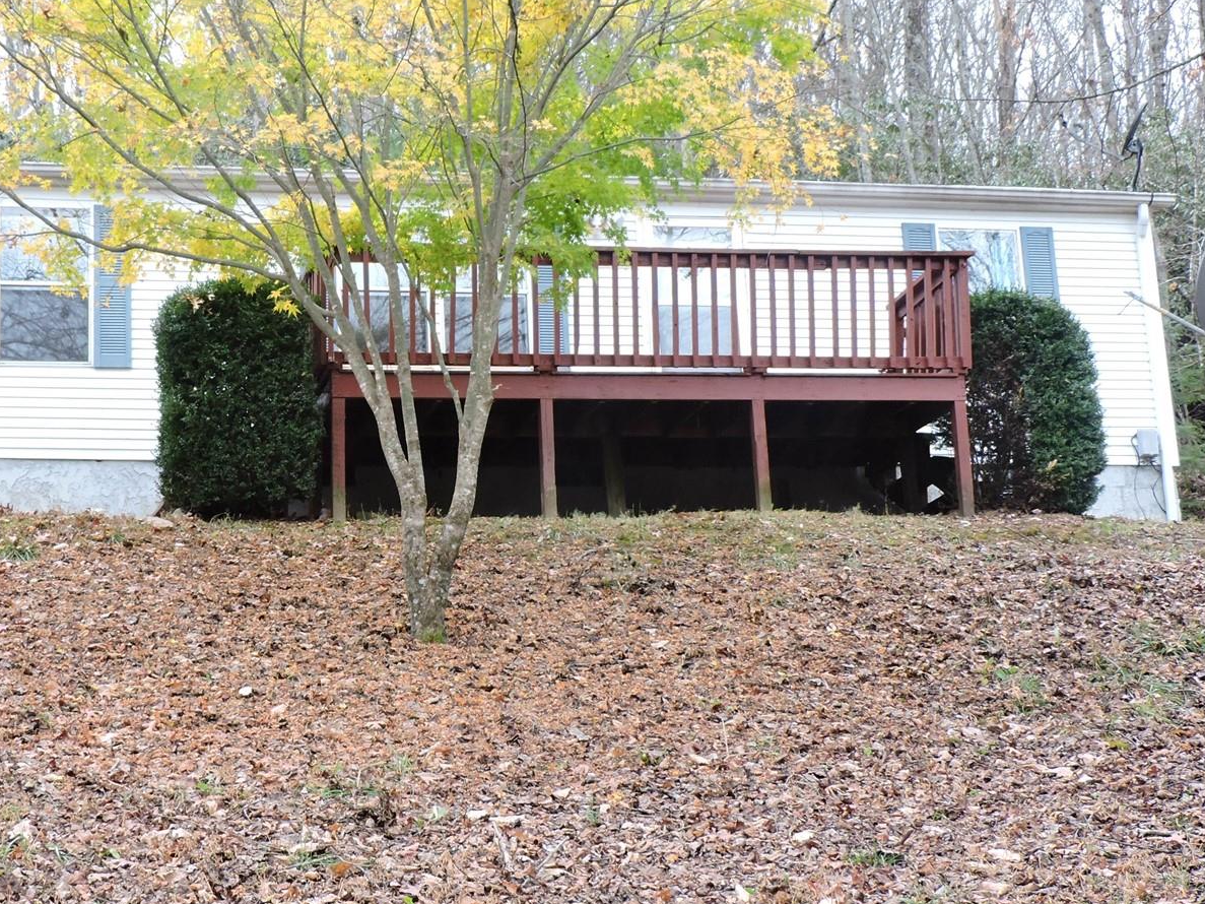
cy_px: 413
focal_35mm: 69
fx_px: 2402
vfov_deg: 21.3
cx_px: 353
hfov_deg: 27.9
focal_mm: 7.1
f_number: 3.3
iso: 100
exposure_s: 1/60
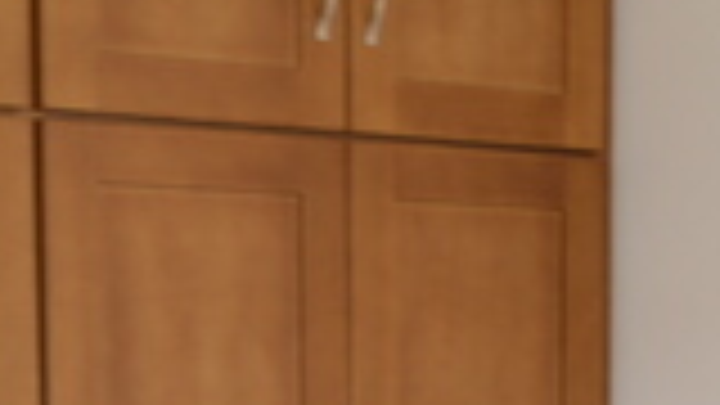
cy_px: 855
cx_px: 392
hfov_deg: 18.9
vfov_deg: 9.8
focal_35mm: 113
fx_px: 2157
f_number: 5
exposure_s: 1/25
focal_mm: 18
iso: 100
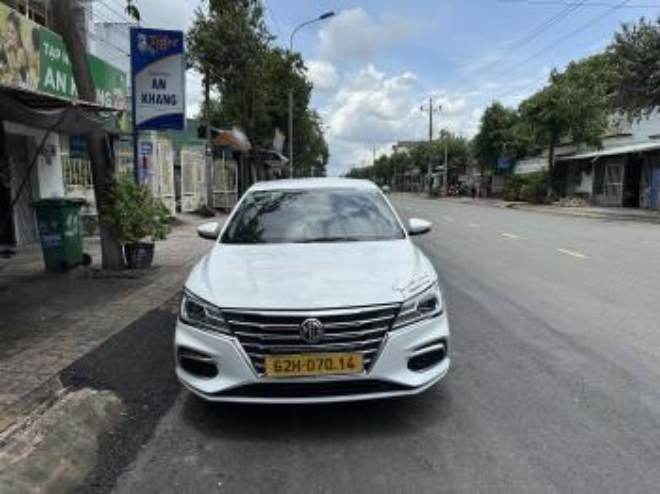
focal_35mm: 24
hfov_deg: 71.6
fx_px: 457
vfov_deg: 56.8
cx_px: 330
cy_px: 247
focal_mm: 6.86
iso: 80
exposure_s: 1/8929
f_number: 1.78
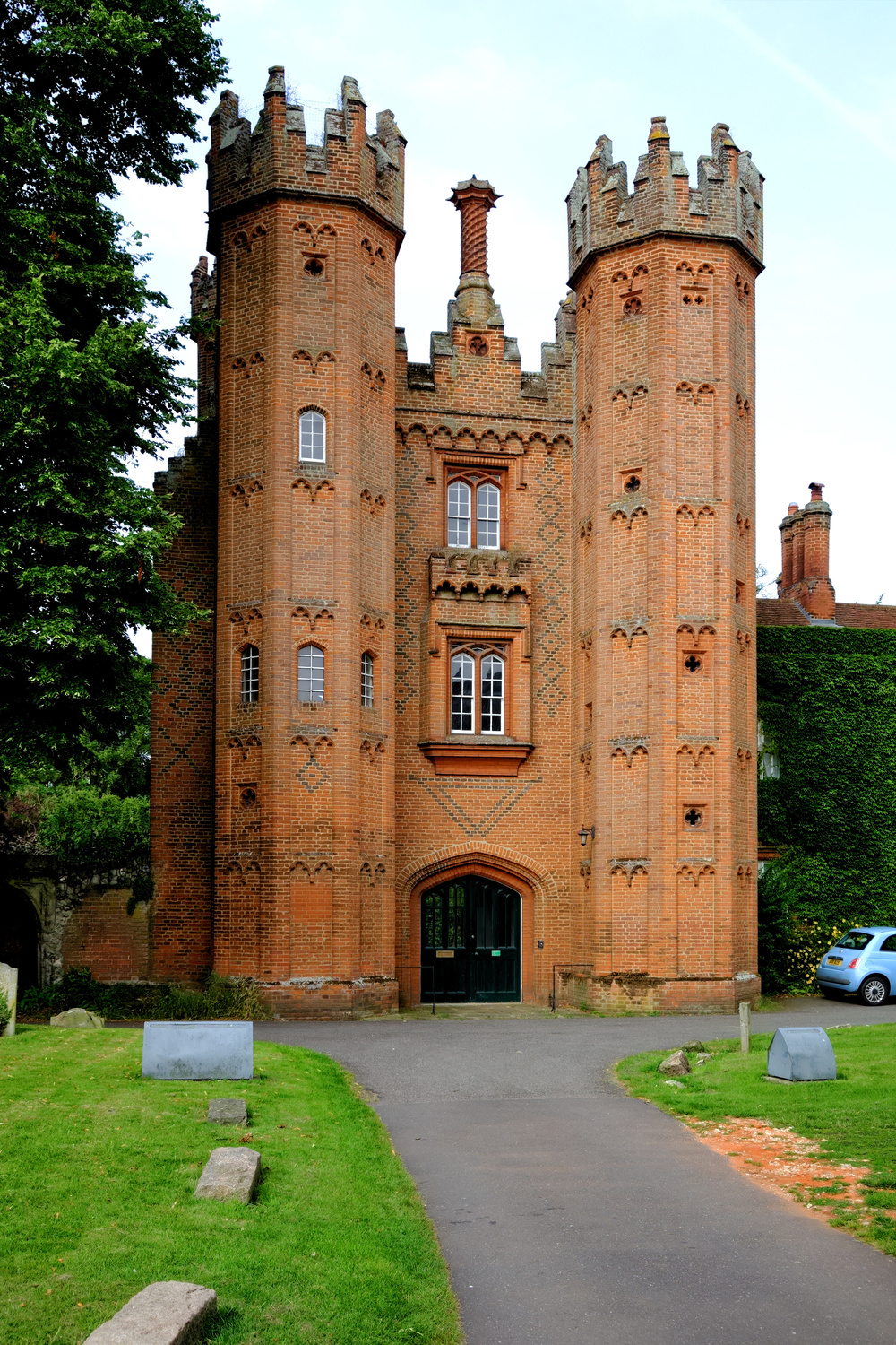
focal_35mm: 33
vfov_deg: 57.2
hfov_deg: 40.0
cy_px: 672
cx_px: 448
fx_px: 1232
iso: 200
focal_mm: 22.3
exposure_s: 1/420
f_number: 5
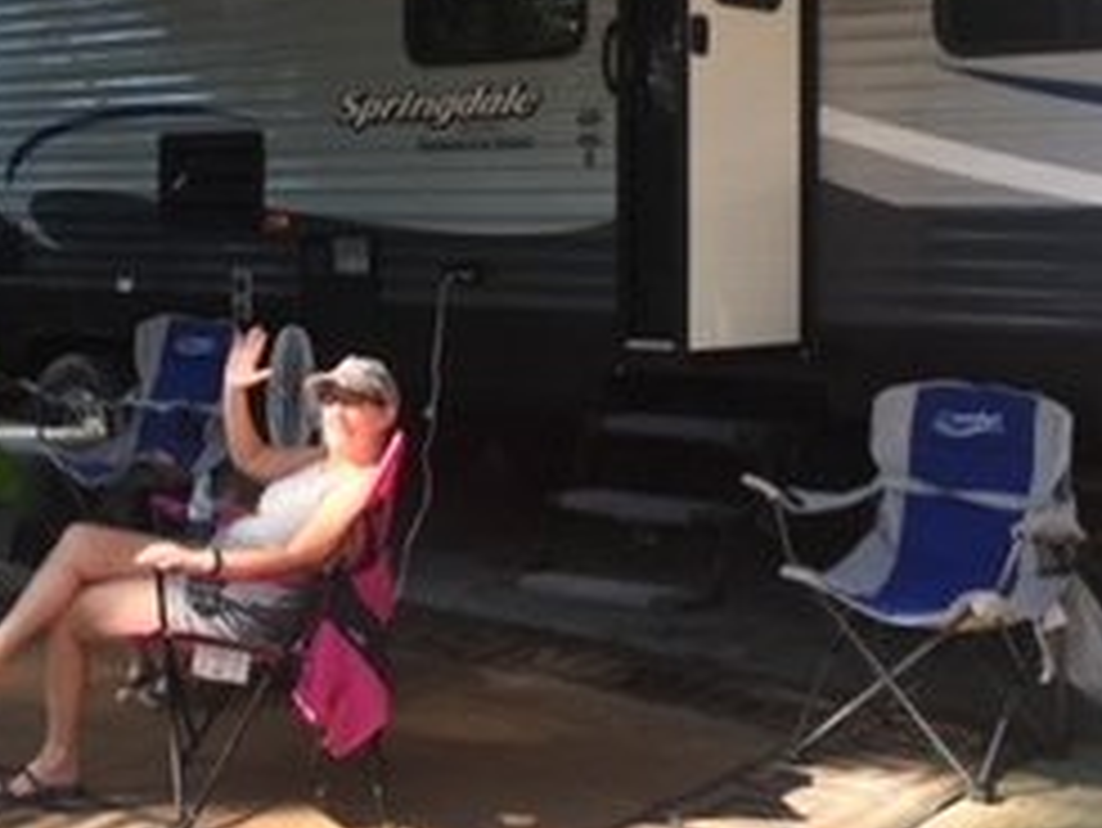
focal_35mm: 63
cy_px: 256
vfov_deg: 23.2
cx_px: 371
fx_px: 2007
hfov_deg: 30.5
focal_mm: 4.15
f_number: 2.2
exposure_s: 1/120
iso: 32
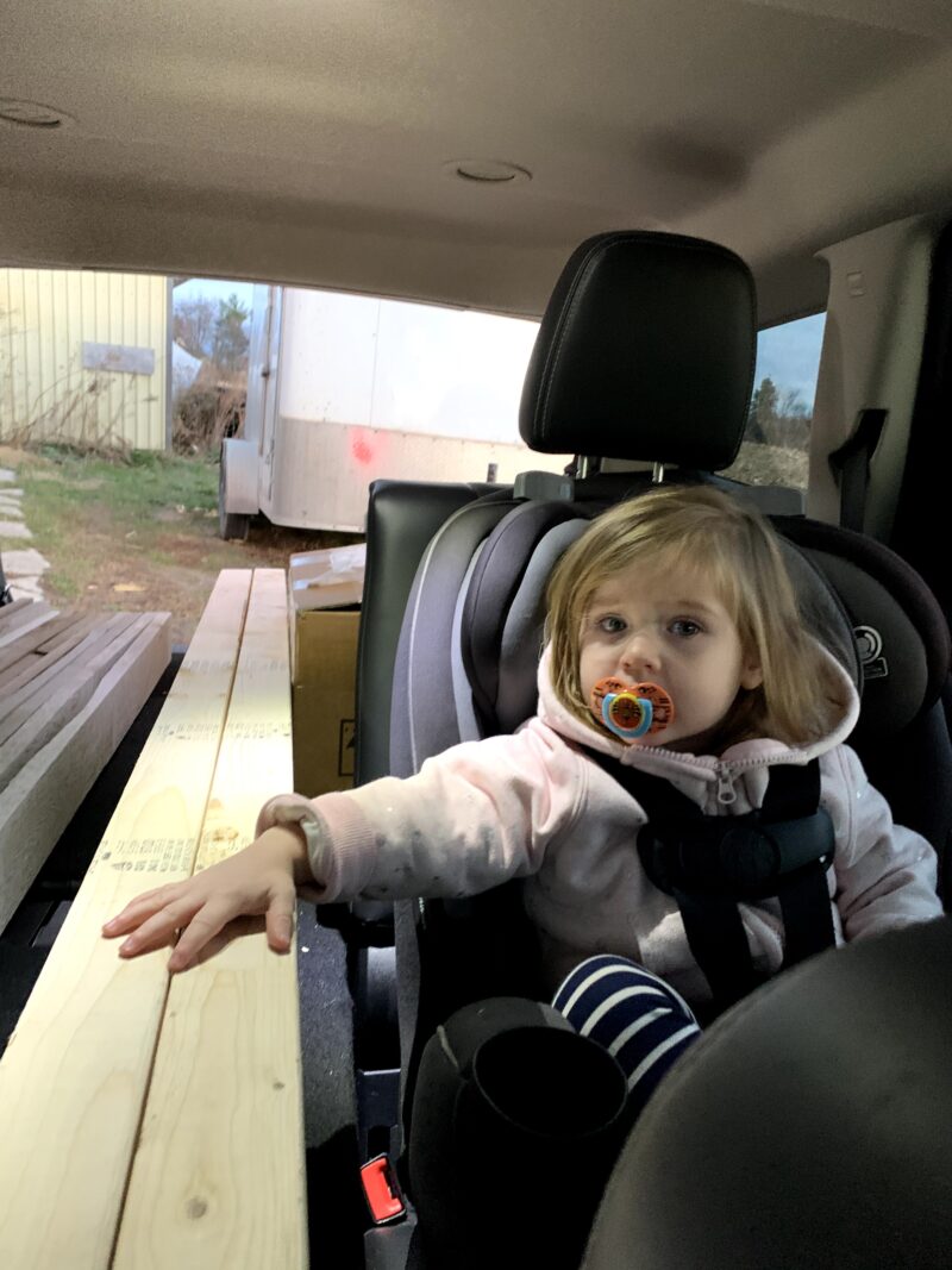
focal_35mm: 26
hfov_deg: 53.1
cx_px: 476
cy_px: 635
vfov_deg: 67.3
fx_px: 954
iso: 500
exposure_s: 1/30
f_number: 1.8
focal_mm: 4.25
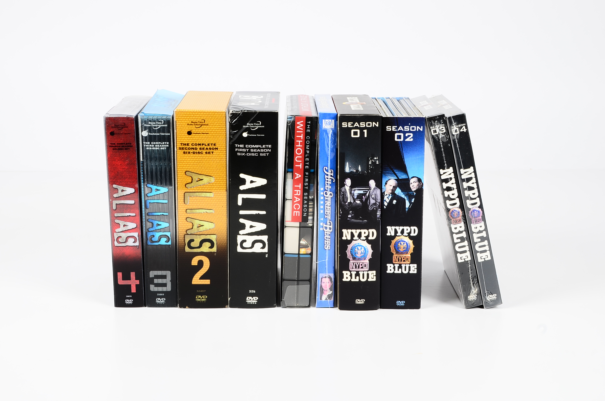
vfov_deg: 21.5
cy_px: 200
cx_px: 302
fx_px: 1057
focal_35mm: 63
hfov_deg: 32.0
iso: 100
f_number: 14
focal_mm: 42
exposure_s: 1/200
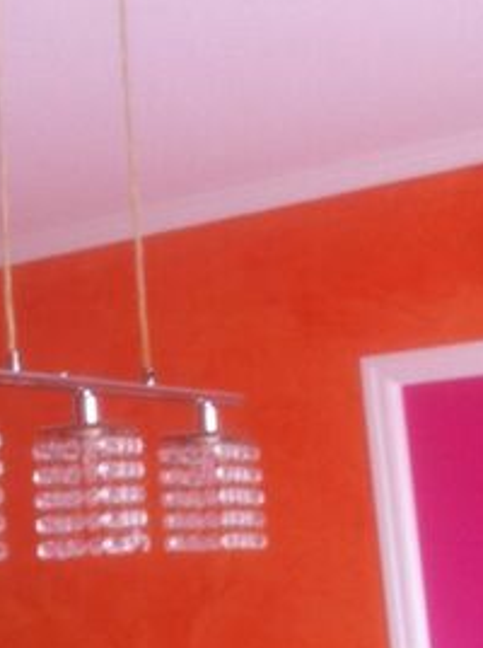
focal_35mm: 84
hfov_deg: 17.2
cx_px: 31
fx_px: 1568
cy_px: 313
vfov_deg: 23.3
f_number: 2.8
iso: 80
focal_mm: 3.85
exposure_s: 1/20
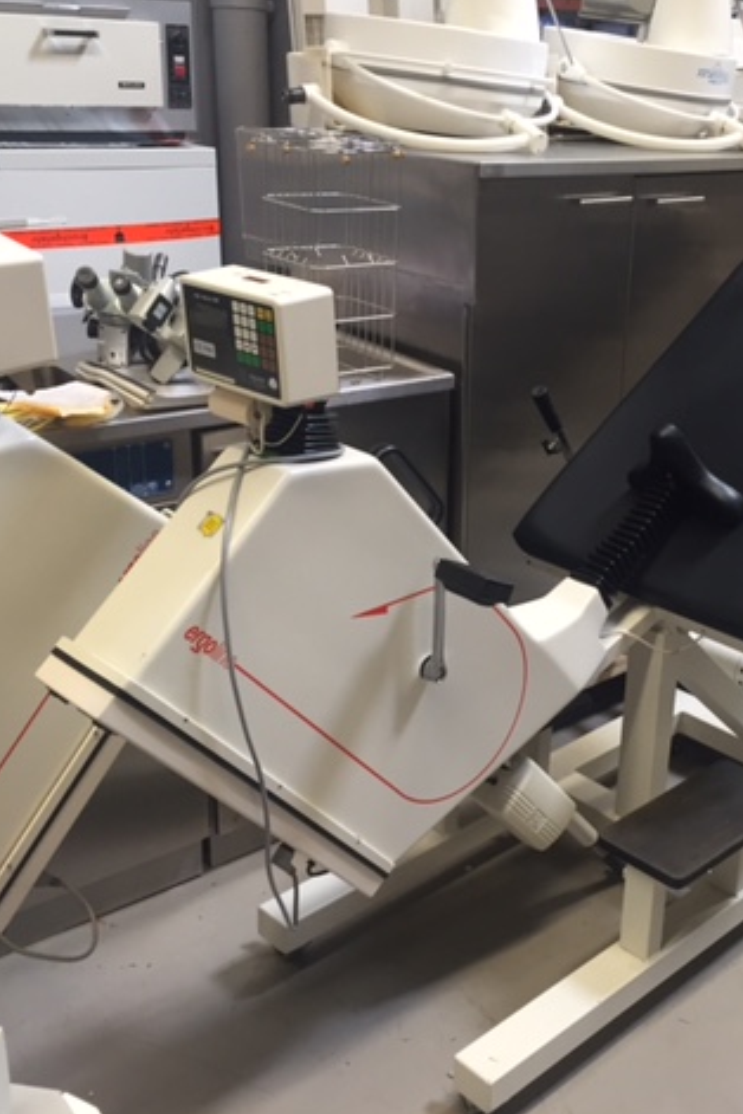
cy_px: 558
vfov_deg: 47.4
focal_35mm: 41
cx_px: 558
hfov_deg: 32.0
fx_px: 1269
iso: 100
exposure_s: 1/33
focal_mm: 4.15
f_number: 2.2
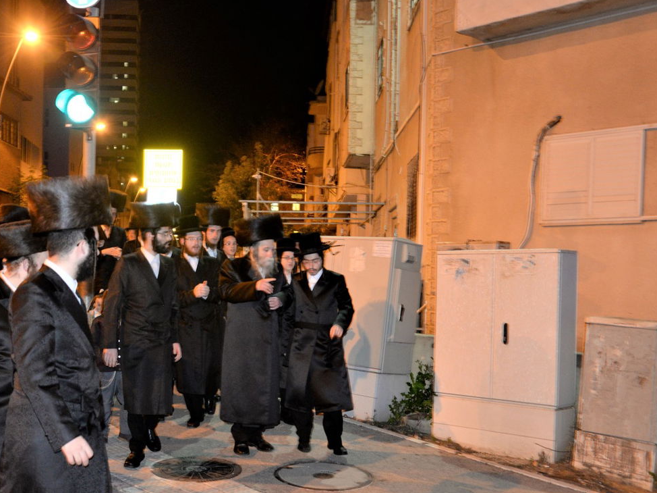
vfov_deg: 30.8
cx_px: 226
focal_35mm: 47
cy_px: 297
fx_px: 892
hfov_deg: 40.0
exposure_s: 1/50
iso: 2000
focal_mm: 34
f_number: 3.8
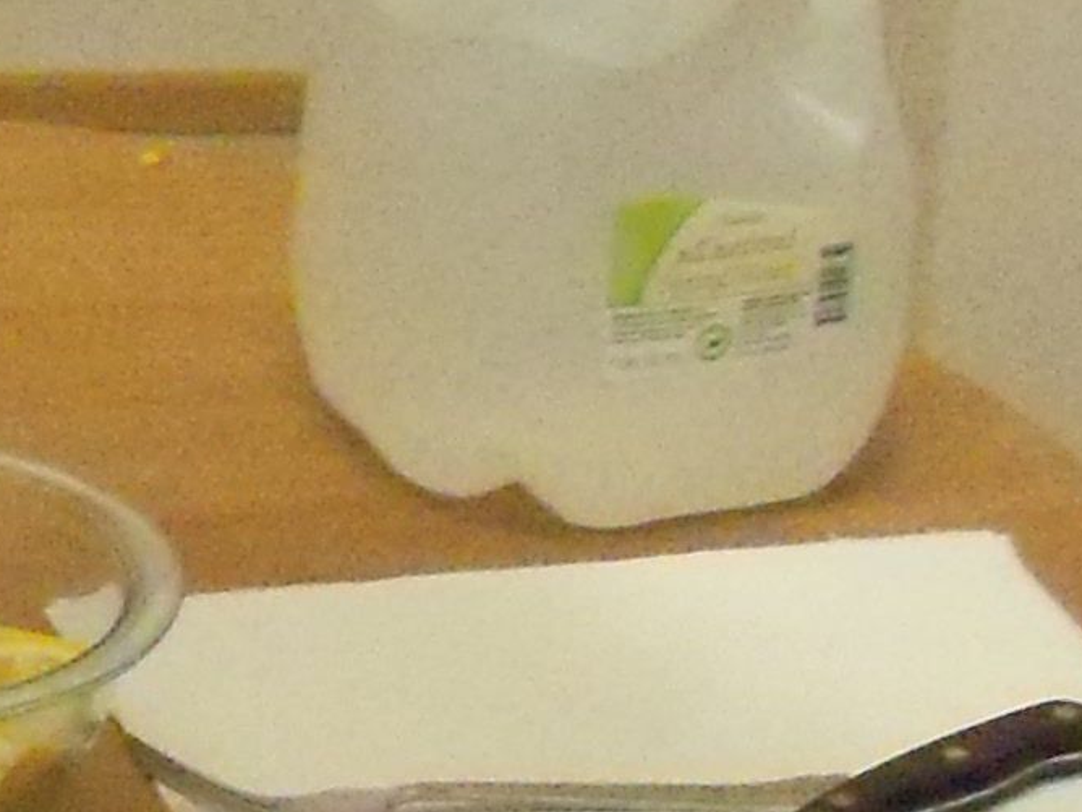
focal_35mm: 191
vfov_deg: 7.6
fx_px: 5970
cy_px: 1319
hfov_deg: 10.0
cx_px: -619
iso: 1250
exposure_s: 1/40
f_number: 3.5
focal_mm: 6.2
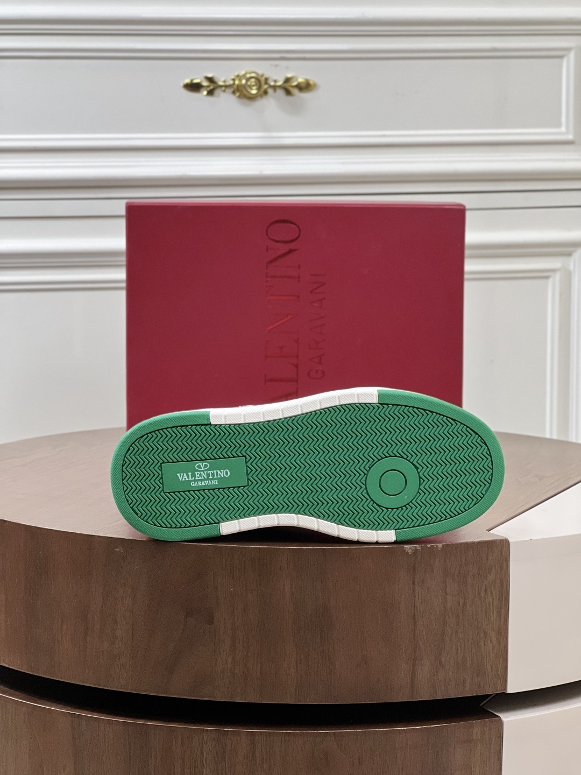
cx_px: 290
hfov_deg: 19.1
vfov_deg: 25.3
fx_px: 1723
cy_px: 388
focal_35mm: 77
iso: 250
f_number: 2.8
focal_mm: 9
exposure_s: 1/100
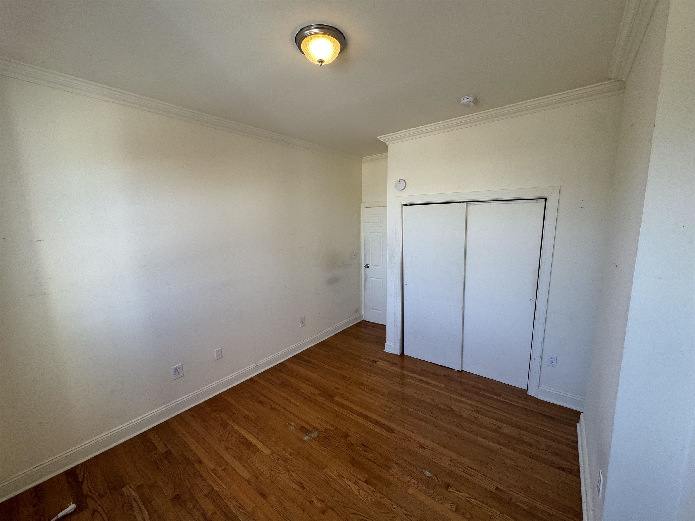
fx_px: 281
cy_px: 260
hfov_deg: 102.1
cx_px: 348
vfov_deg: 85.7
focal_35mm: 14
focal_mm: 2.22
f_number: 2.2
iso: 100
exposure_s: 1/120
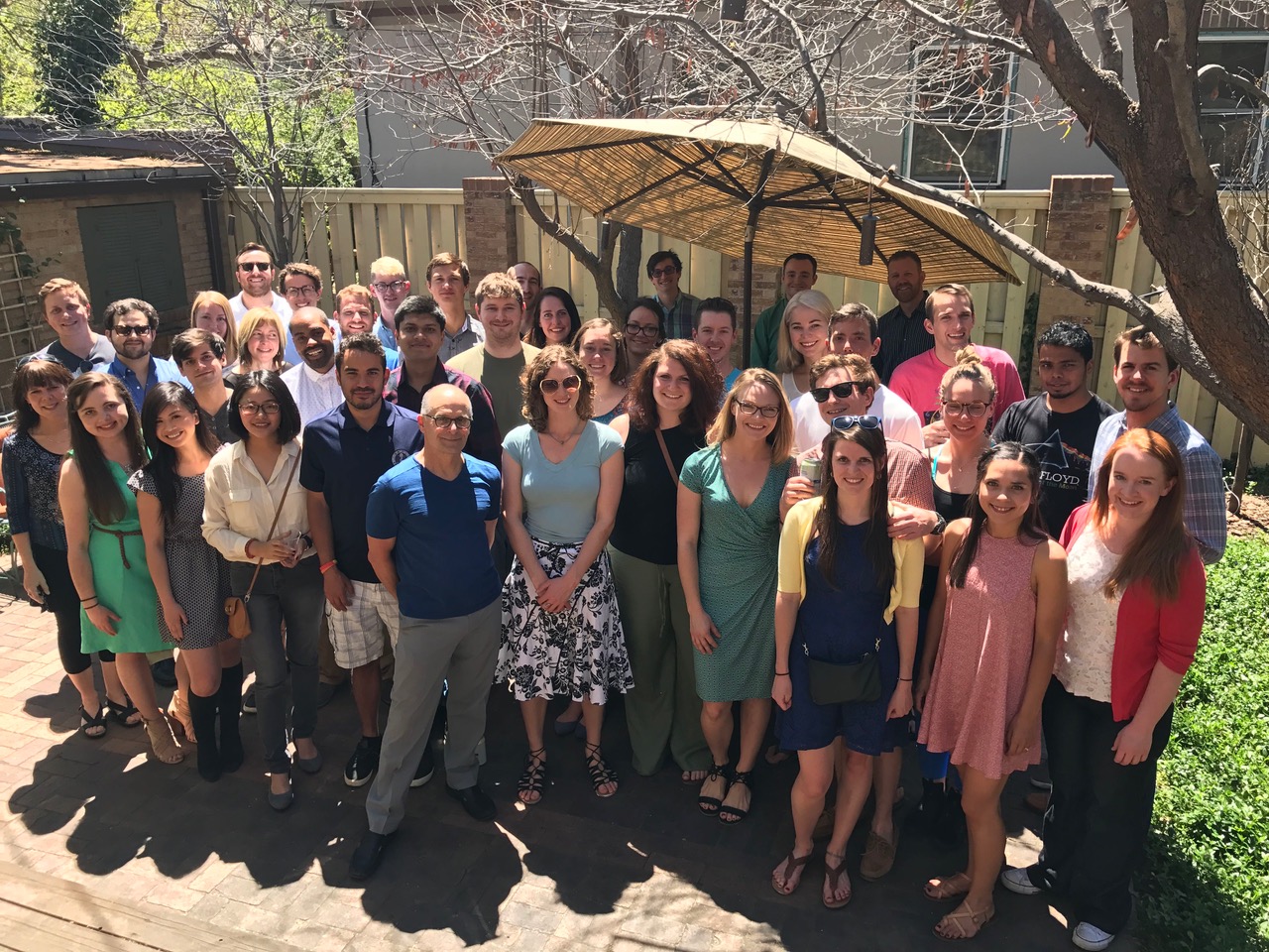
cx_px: 634
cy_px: 476
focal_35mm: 28
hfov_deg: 63.4
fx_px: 1026
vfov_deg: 49.7
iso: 20
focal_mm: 3.99
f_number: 1.8
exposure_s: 1/427
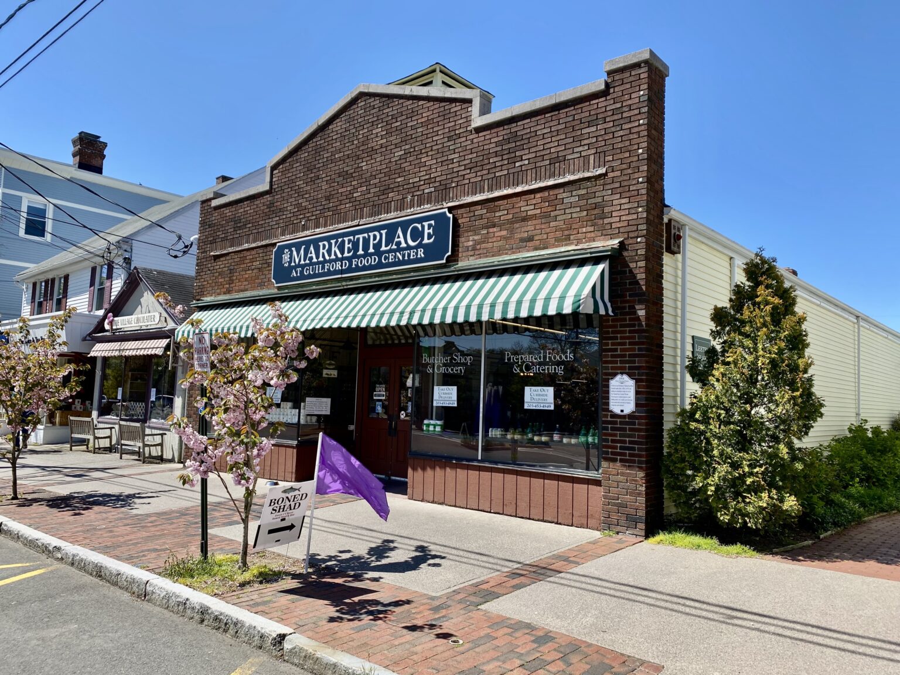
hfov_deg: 67.3
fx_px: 676
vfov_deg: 53.1
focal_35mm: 26
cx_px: 450
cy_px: 338
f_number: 1.8
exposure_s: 1/1965
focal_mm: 4.25
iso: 32
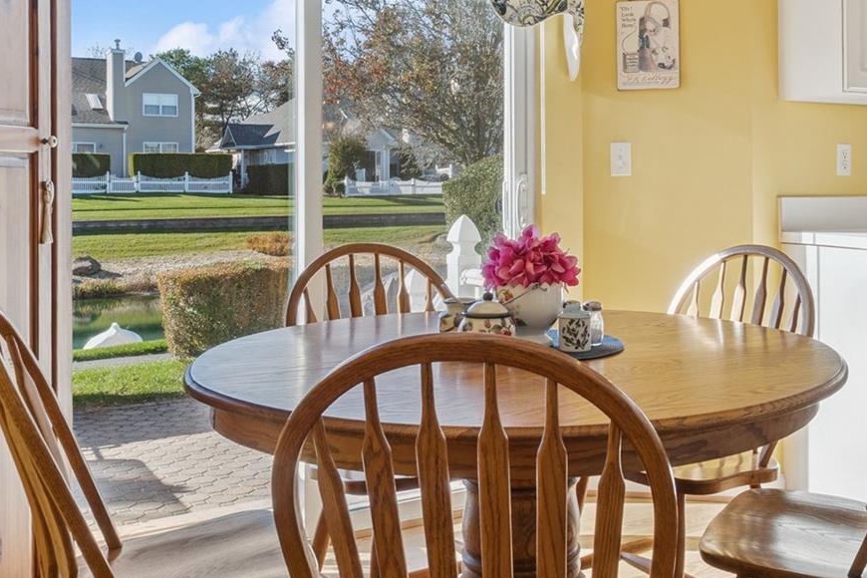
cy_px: 250
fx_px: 963
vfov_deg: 33.4
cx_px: 627
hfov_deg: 47.1
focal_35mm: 40
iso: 200
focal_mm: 17
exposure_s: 1/50
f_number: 10
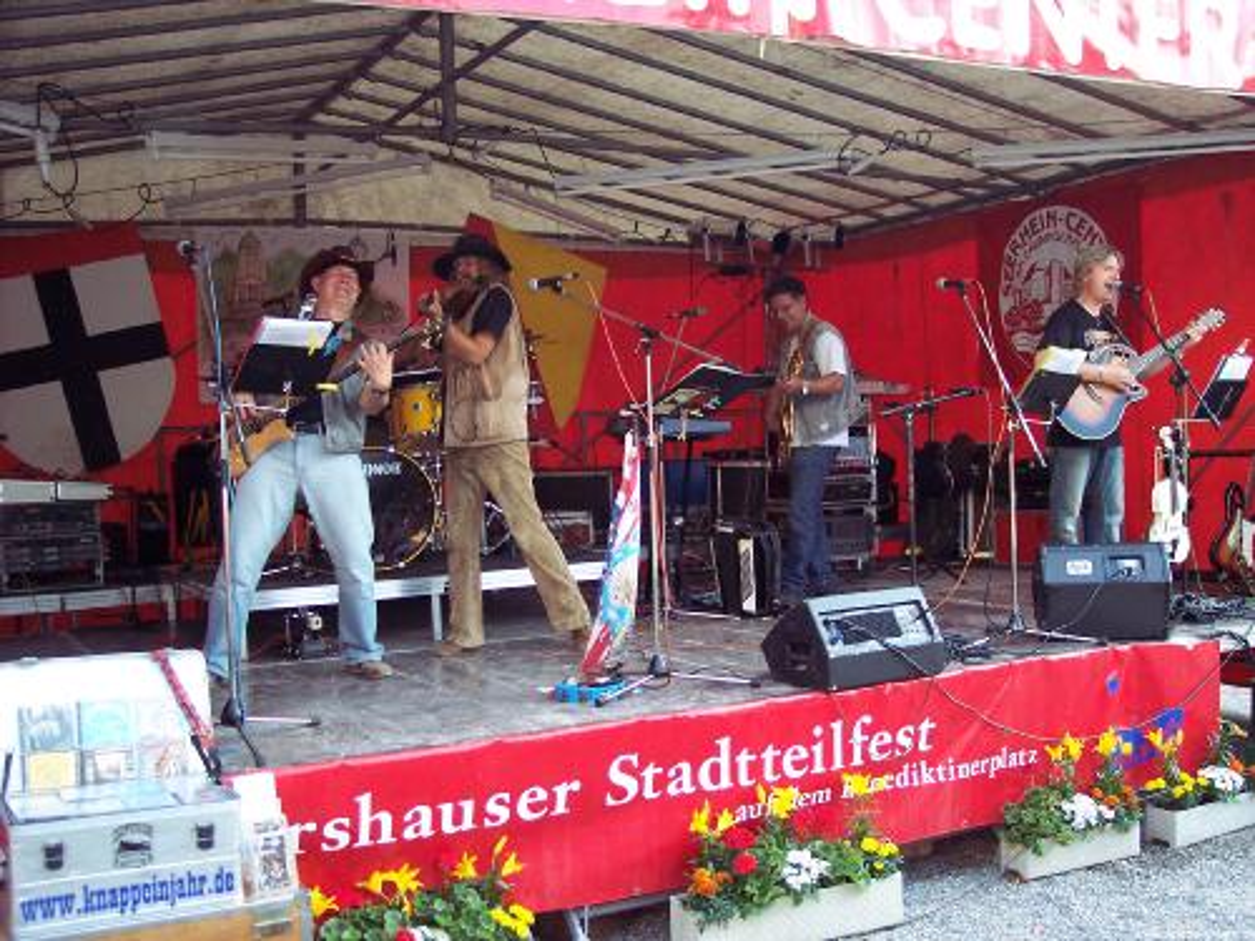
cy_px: 470
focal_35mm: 39
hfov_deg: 47.9
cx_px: 628
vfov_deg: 36.8
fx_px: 1414
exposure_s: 1/90
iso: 140
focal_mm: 8
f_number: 2.8
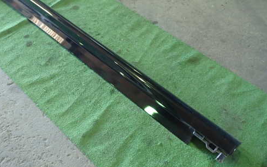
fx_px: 284
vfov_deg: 32.8
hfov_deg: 50.1
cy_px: 79
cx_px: 109
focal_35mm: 39
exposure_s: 1/30
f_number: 2.3
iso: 400
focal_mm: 5.4
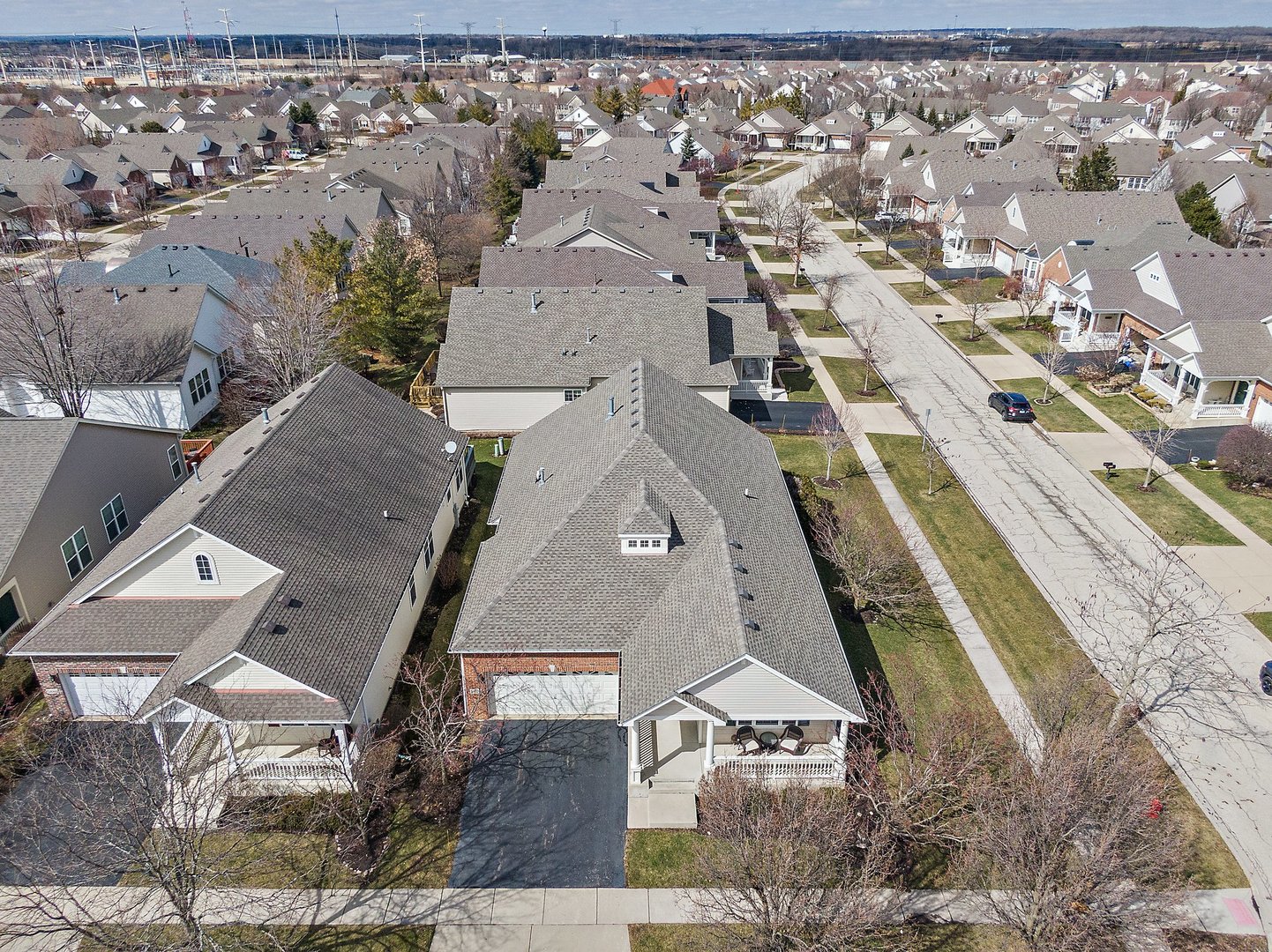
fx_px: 881
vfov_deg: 56.8
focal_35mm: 24
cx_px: 636
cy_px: 476
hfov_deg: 71.6
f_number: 2.8
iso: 100
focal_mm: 4.39
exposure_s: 1/2000
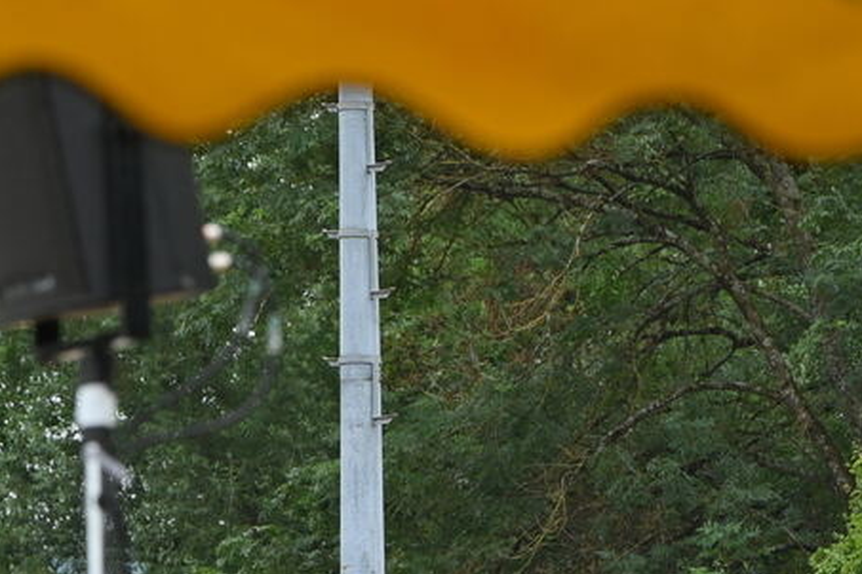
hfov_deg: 3.9
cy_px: 756
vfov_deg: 2.6
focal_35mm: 530
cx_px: 1047
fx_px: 12690
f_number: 6.3
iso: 500
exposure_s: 1/400
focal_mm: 200
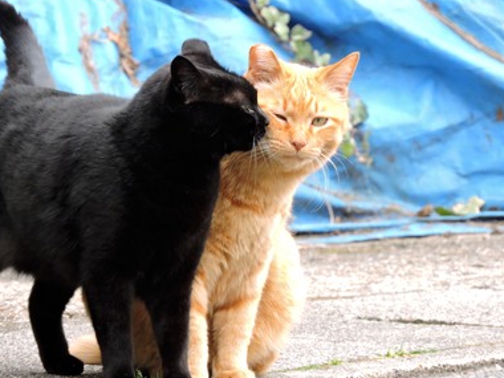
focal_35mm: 885
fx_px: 12885
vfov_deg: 1.7
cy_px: 200
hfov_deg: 2.2
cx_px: 273
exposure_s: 1/60
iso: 560
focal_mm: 125.4
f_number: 5.6
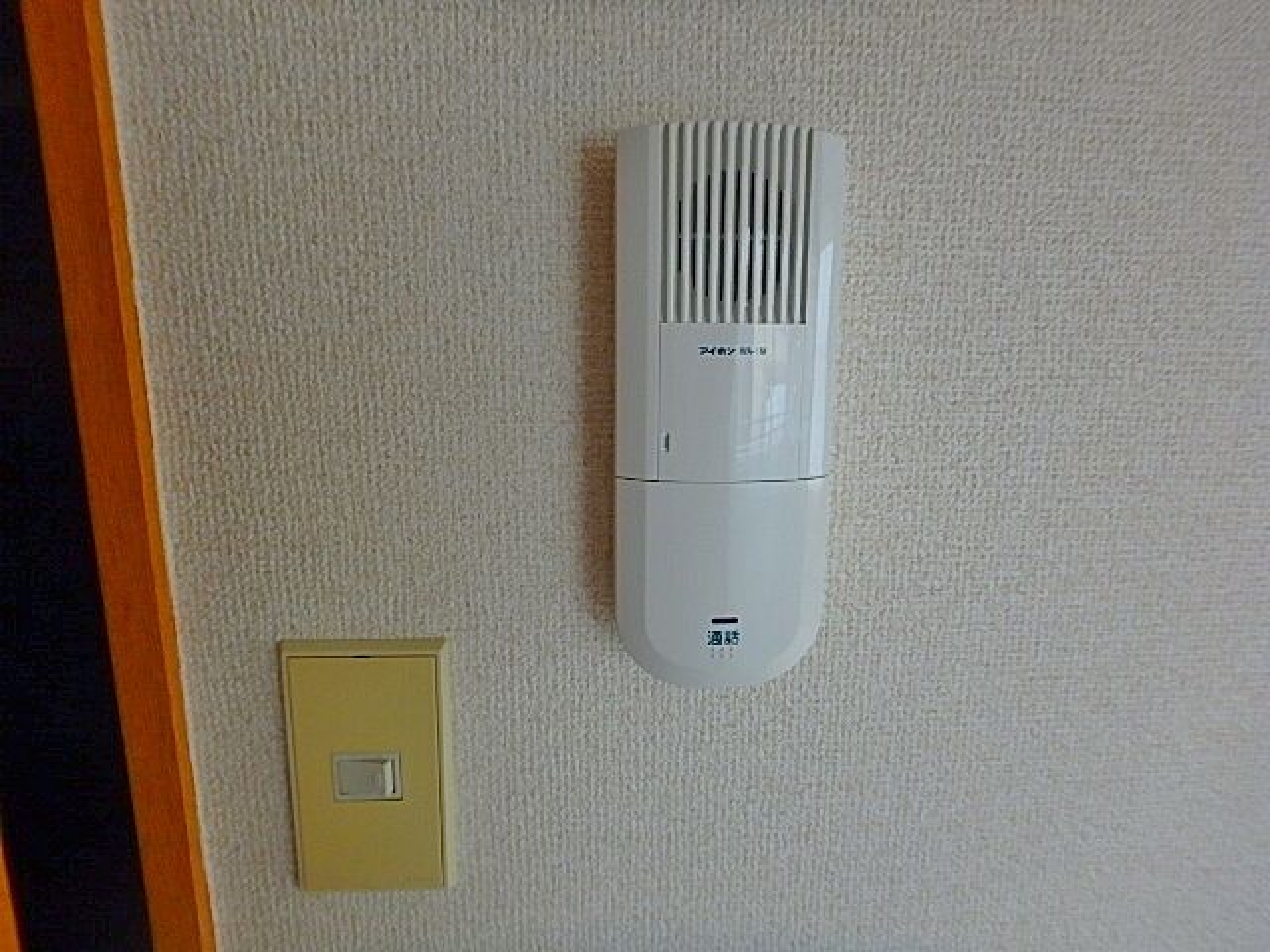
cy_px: 476
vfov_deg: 63.4
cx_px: 635
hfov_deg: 79.0
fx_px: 770
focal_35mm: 21
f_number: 3.5
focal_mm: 3.7
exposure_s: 1/60
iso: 200
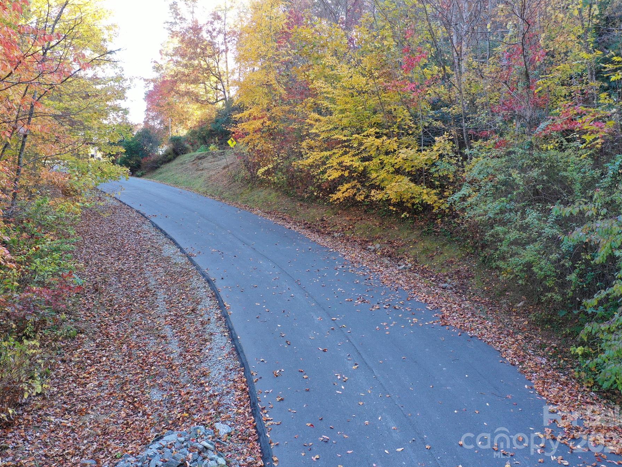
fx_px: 557
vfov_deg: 45.5
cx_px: 301
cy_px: 233
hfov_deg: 58.3
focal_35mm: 31
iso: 100
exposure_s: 1/50
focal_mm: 10.26
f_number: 3.5
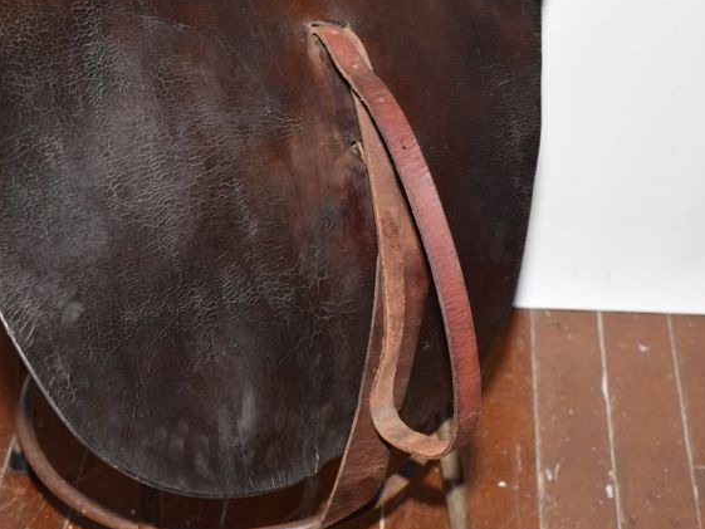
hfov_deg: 21.6
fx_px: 1845
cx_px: 339
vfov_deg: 16.3
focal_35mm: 91
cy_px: 263
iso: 800
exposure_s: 1/125
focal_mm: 55
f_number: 5.6
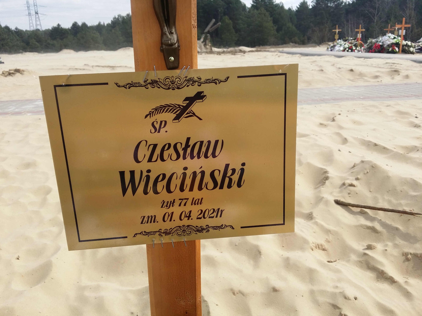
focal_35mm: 31
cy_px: 158
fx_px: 378
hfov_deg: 58.4
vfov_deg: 45.4
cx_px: 211
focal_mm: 4.13
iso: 50
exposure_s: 1/1052
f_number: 2.2
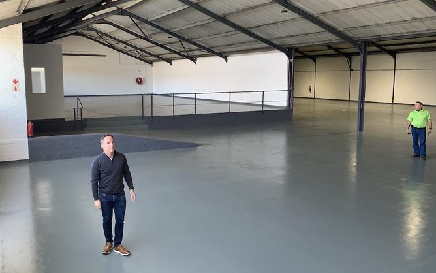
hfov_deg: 57.8
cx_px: 181
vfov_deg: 38.3
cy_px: 118
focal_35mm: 33
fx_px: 392
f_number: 1.8
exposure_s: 1/97
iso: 100
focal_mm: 4.25
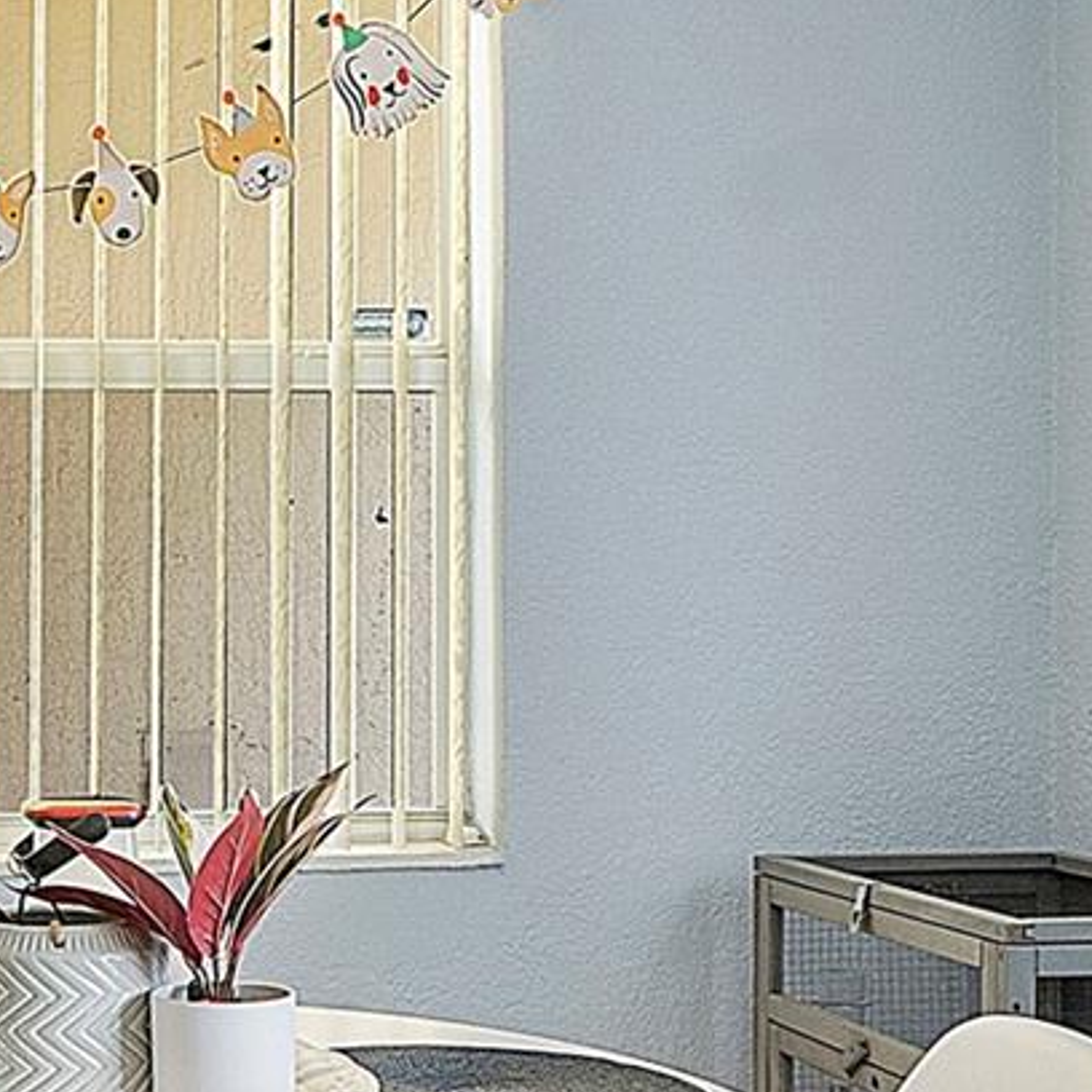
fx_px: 2284
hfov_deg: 25.6
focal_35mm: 64
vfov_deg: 26.9
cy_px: 605
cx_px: 8
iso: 250
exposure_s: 1/6
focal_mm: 10
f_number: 9
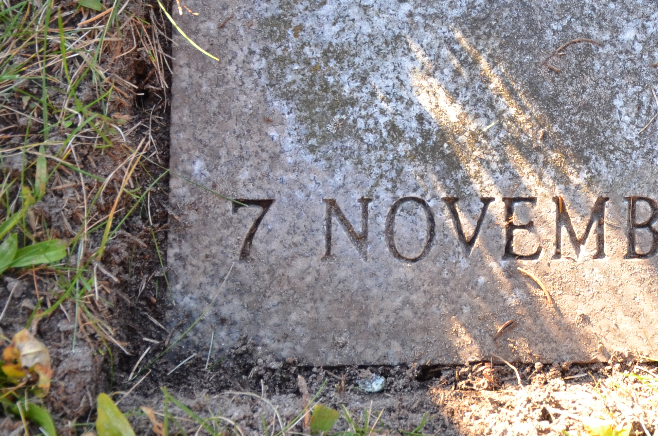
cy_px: -27
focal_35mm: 145
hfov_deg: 13.7
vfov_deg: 9.3
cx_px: 826
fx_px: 2645
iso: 400
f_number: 5
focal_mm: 38
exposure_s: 1/100
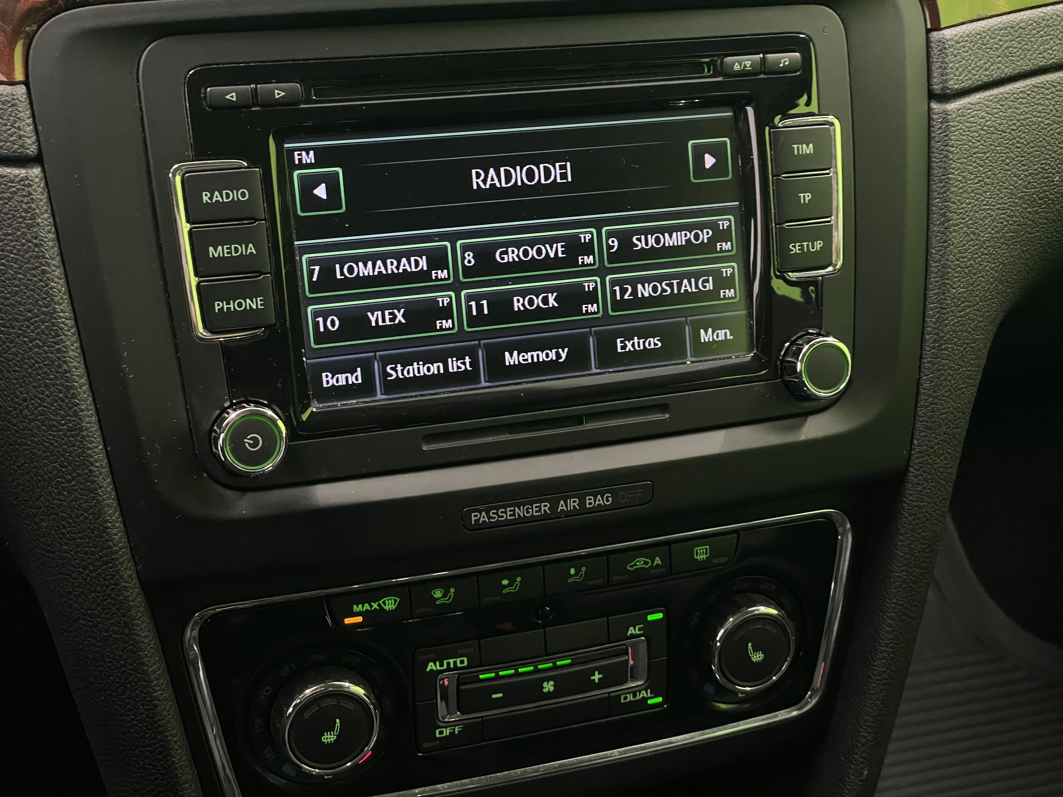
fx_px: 1597
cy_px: 398
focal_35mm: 52
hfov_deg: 36.8
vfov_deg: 28.0
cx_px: 532
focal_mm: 6
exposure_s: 1/50
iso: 640
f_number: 2
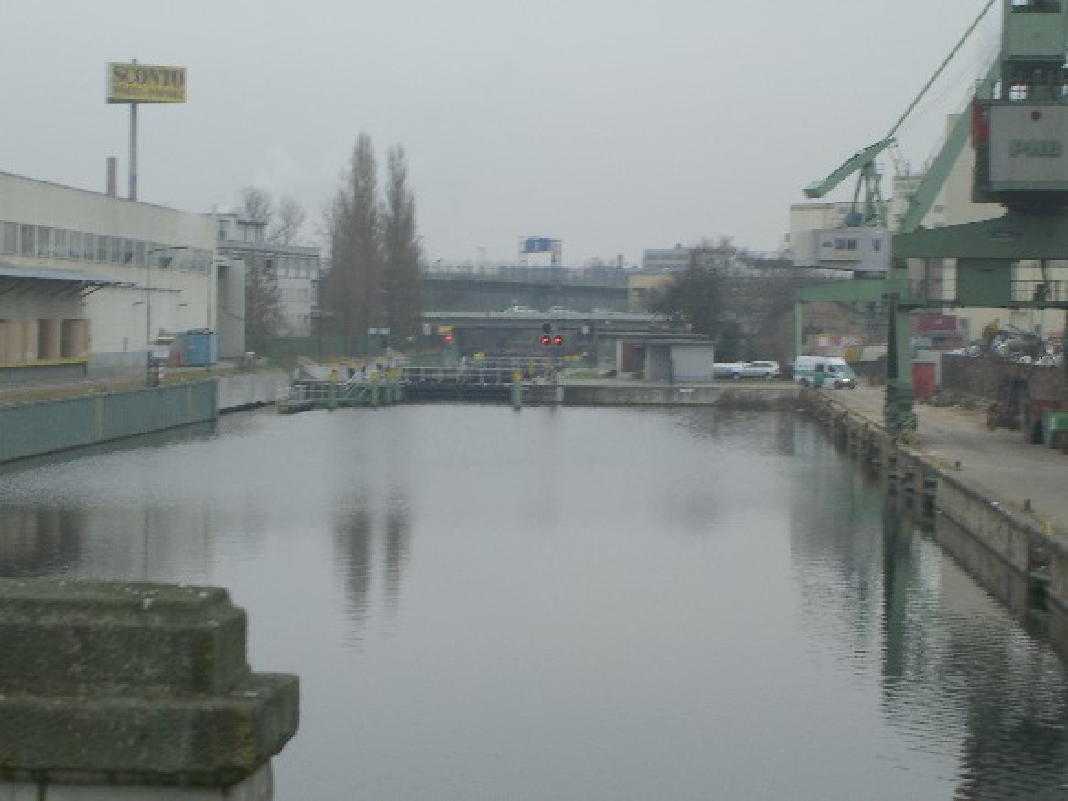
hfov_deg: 17.3
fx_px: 3516
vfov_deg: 13.0
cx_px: 534
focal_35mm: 114
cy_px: 400
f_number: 5.1
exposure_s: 1/60
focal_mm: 23.7
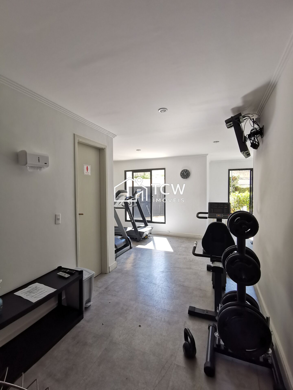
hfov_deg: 78.1
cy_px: 195
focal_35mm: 16
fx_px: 181
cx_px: 146
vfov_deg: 94.5
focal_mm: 2.35
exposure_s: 1/120
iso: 200
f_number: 2.2
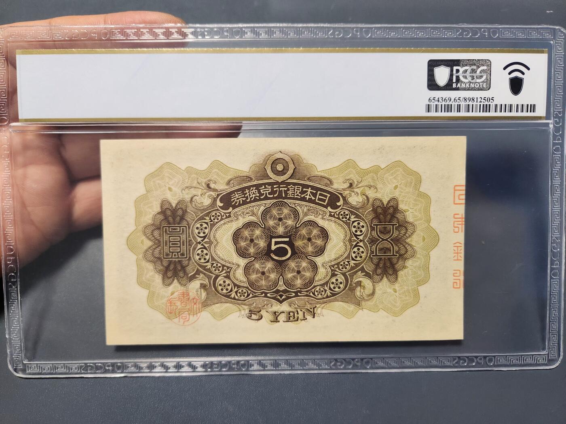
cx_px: 283
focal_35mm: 23
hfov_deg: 73.9
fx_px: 376
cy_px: 212
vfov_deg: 58.9
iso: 400
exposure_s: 1/101
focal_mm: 5.4
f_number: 1.8
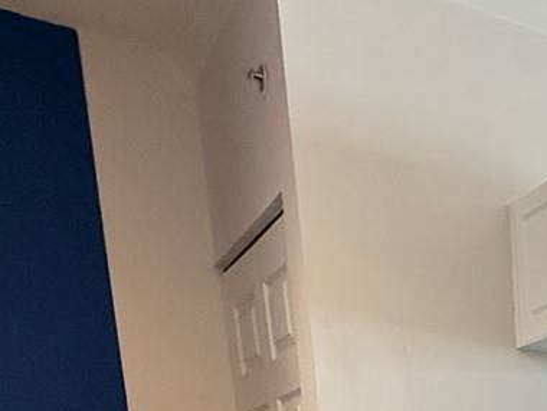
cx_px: 749
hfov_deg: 26.6
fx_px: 932
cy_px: 715
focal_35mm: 59
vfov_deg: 19.4
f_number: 2.2
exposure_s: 1/120
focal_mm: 2.22
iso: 640
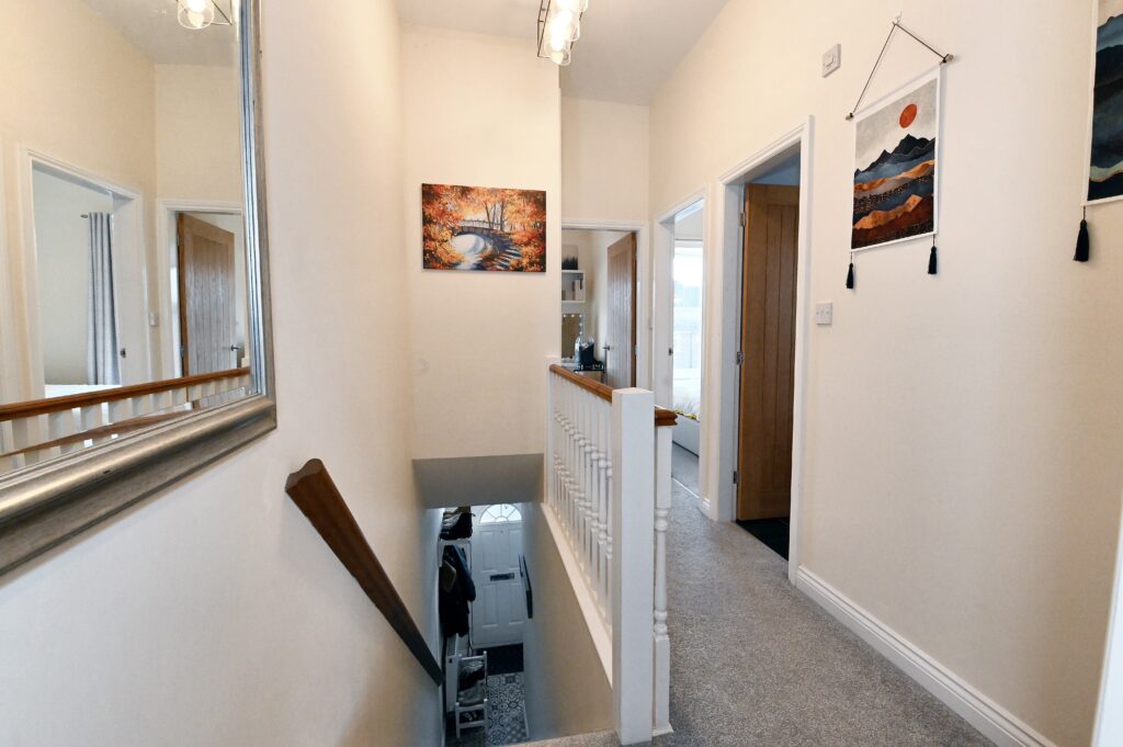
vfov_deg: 77.2
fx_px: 468
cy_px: 374
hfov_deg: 100.4
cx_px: 562
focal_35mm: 15
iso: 5000
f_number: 10
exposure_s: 1/125
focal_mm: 15
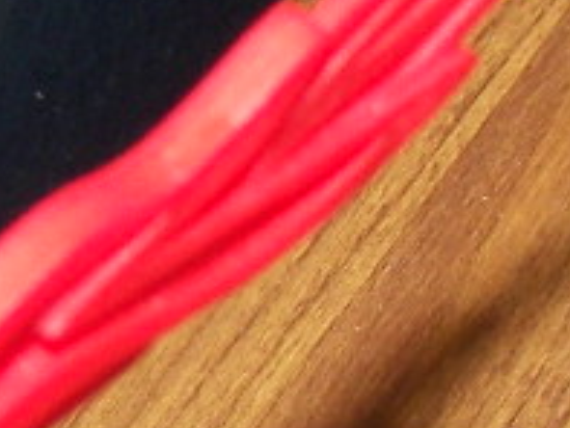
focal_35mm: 234
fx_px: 3855
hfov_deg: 8.4
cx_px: -17
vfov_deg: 6.3
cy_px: 558
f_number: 2.8
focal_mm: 6
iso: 100
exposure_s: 1/30
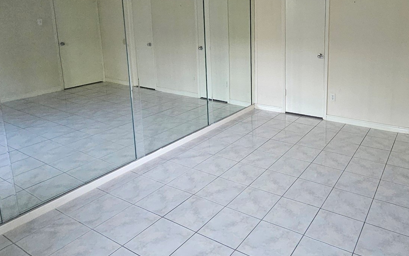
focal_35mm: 26
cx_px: 276
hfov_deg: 68.3
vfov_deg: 46.4
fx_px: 290
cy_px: 74
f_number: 2.2
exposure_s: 1/101
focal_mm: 1.74
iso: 640
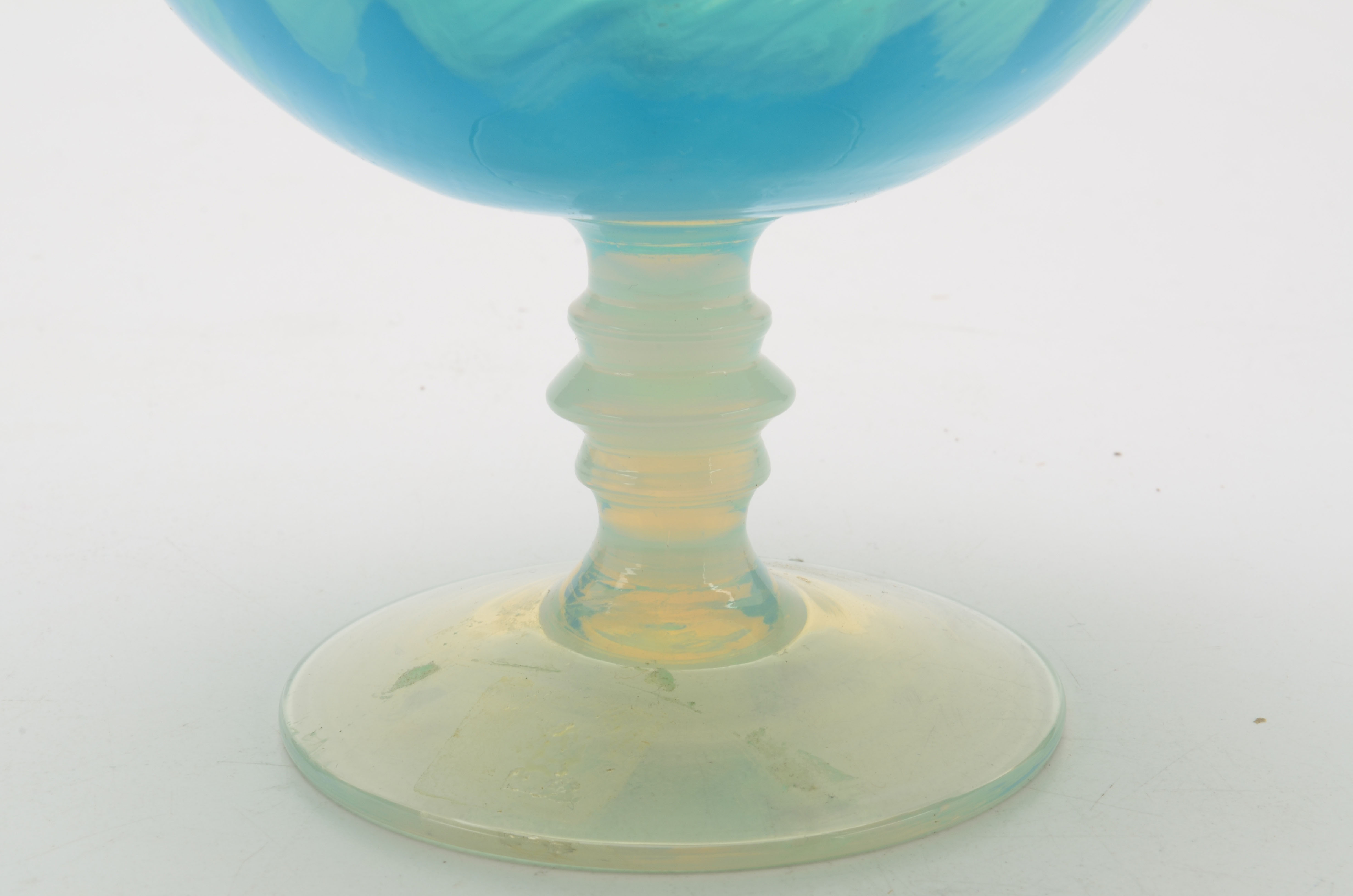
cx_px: 676
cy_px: 448
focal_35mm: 82
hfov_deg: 24.7
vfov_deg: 16.5
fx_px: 3094
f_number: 25
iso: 100
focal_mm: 55
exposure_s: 1/160
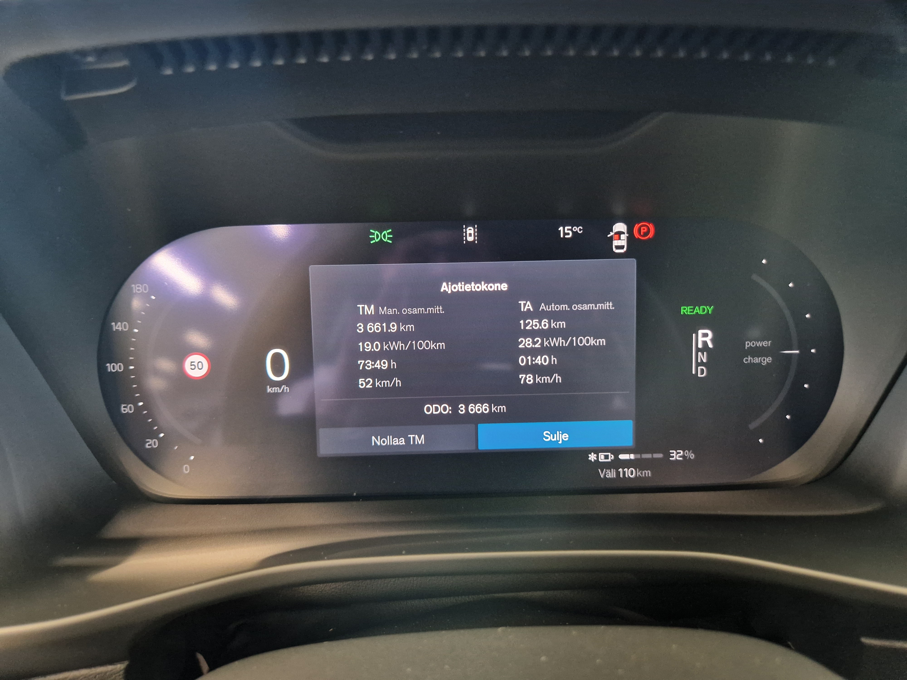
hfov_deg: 73.9
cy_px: 340
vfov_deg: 58.9
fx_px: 603
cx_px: 454
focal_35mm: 23
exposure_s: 1/25
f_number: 1.8
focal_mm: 5.4
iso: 640
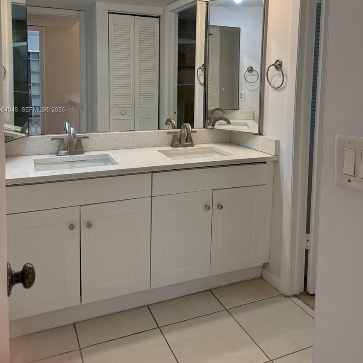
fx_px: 356
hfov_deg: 54.0
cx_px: 178
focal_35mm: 30
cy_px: 110
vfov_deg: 52.6
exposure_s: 1/120
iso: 250
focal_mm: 6.76
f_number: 1.78
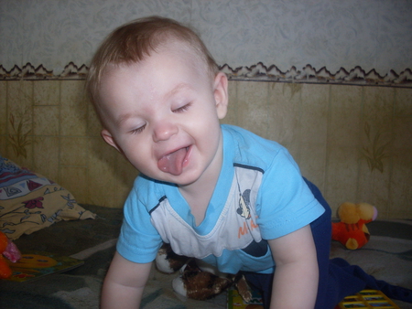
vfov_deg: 37.8
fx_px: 453
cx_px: 206
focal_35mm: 38
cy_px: 154
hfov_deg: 49.0
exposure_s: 1/45
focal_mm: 6.3
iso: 100
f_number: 2.8
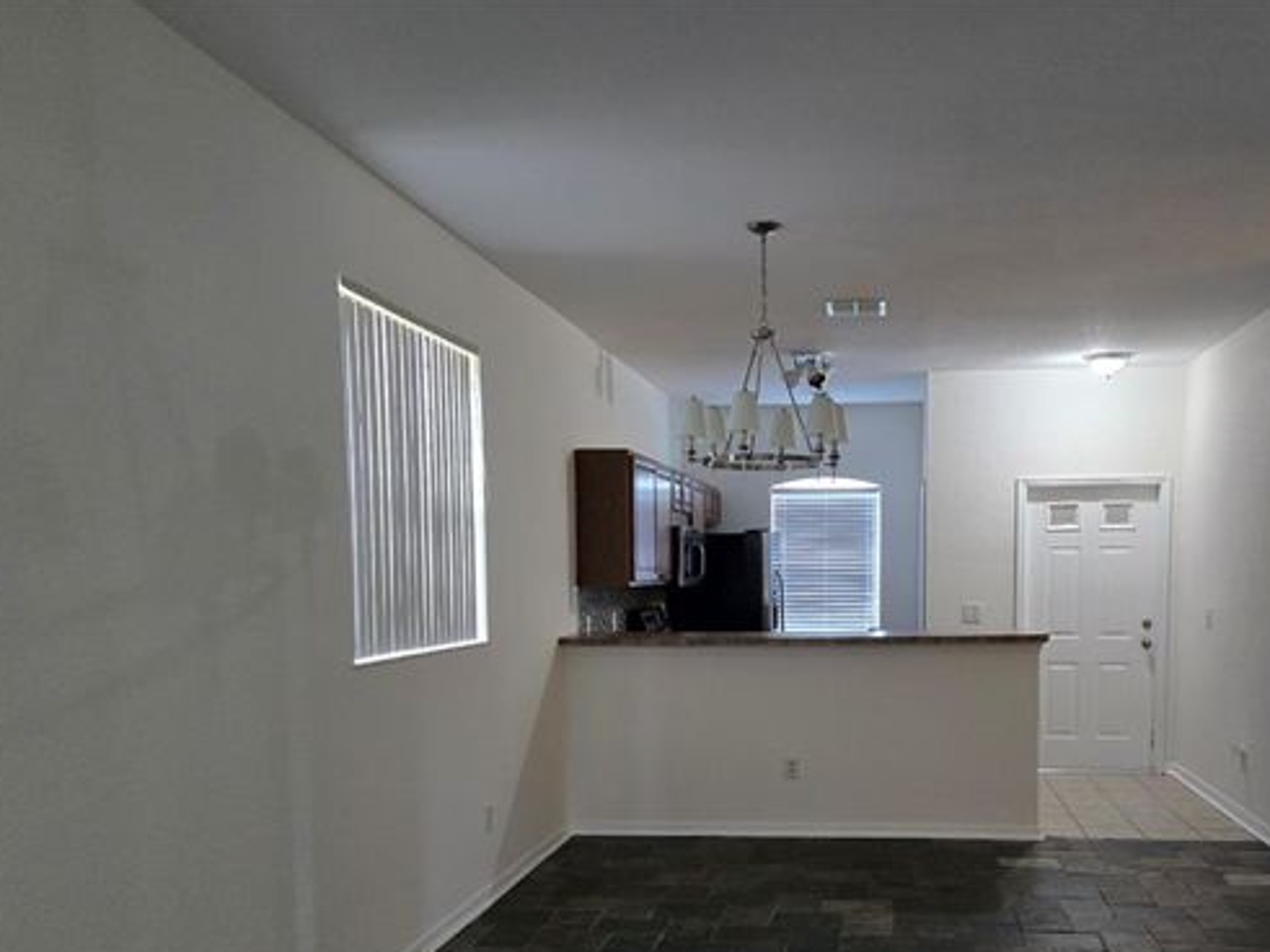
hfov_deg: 54.9
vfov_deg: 42.0
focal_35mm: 33
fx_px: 1210
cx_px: 770
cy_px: 678
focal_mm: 5.4
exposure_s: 1/120
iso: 640
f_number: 1.8
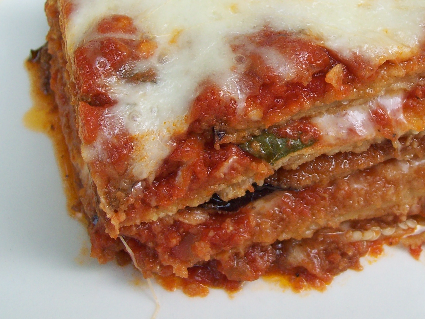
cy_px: 105
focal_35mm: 69
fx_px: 847
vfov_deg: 21.2
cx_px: 300
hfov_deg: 27.9
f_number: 3
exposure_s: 1/172
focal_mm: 7.6
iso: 80
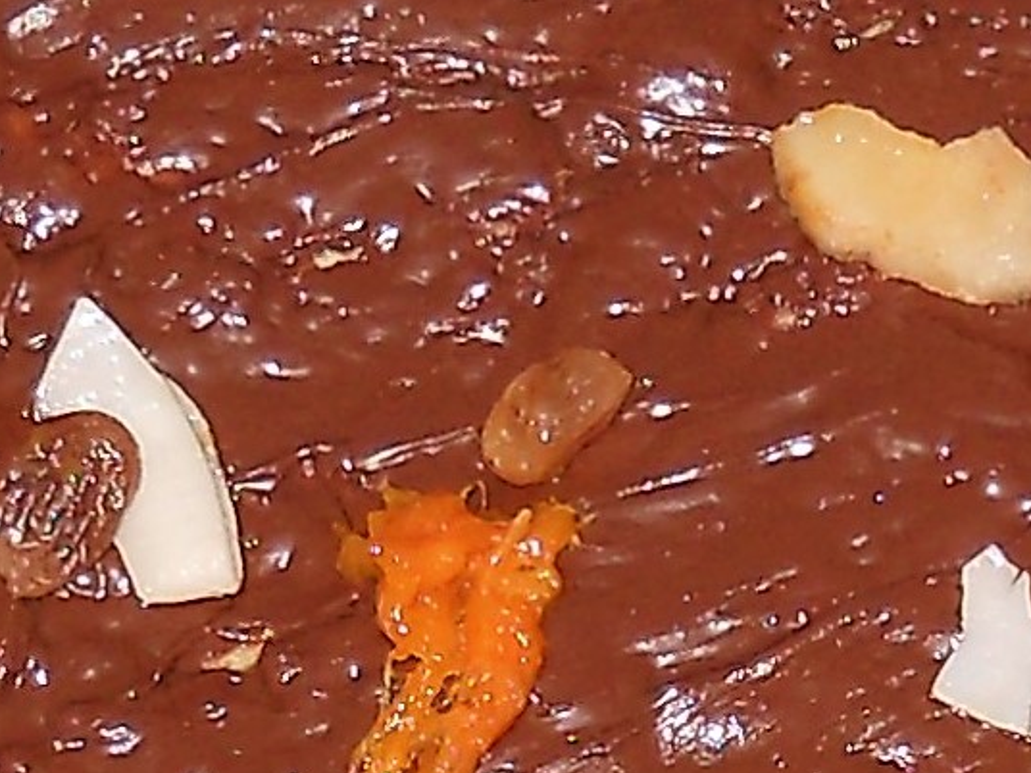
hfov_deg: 9.8
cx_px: 1010
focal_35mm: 201
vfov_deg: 7.0
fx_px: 5987
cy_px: 1801
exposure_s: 1/30
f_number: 3.1
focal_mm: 6.72
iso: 100
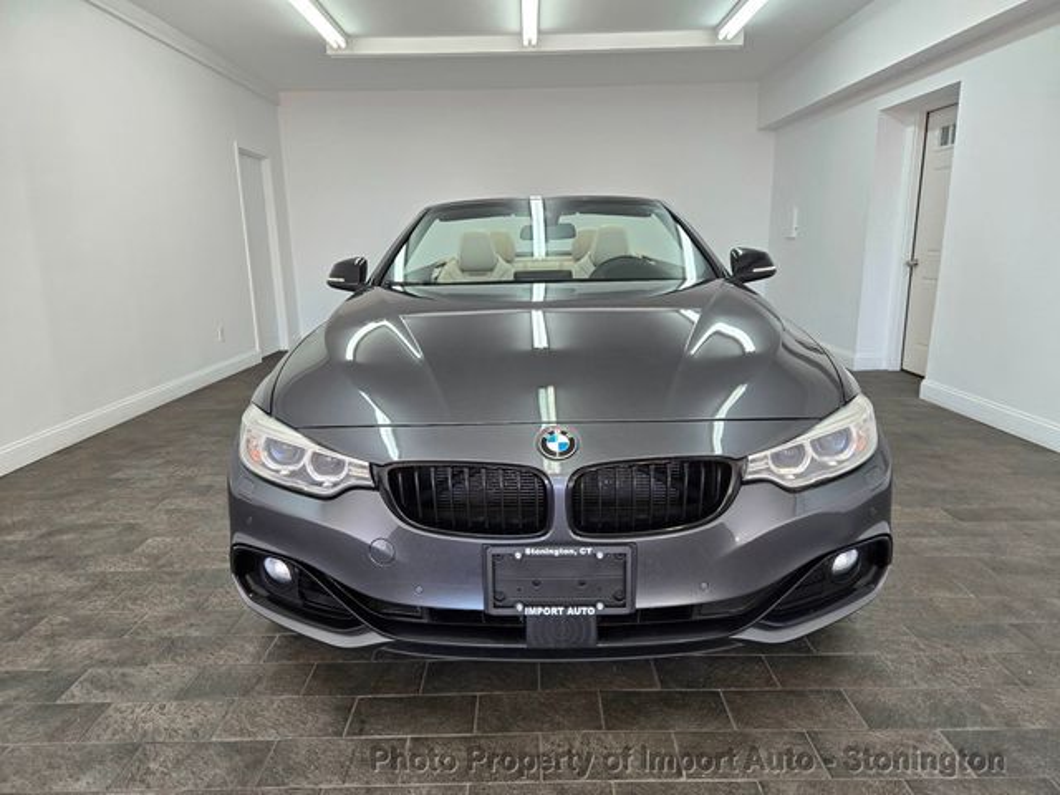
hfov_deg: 73.9
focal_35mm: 23
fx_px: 704
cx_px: 530
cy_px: 398
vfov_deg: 58.9
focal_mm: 5.4
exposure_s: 1/120
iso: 100
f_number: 1.8
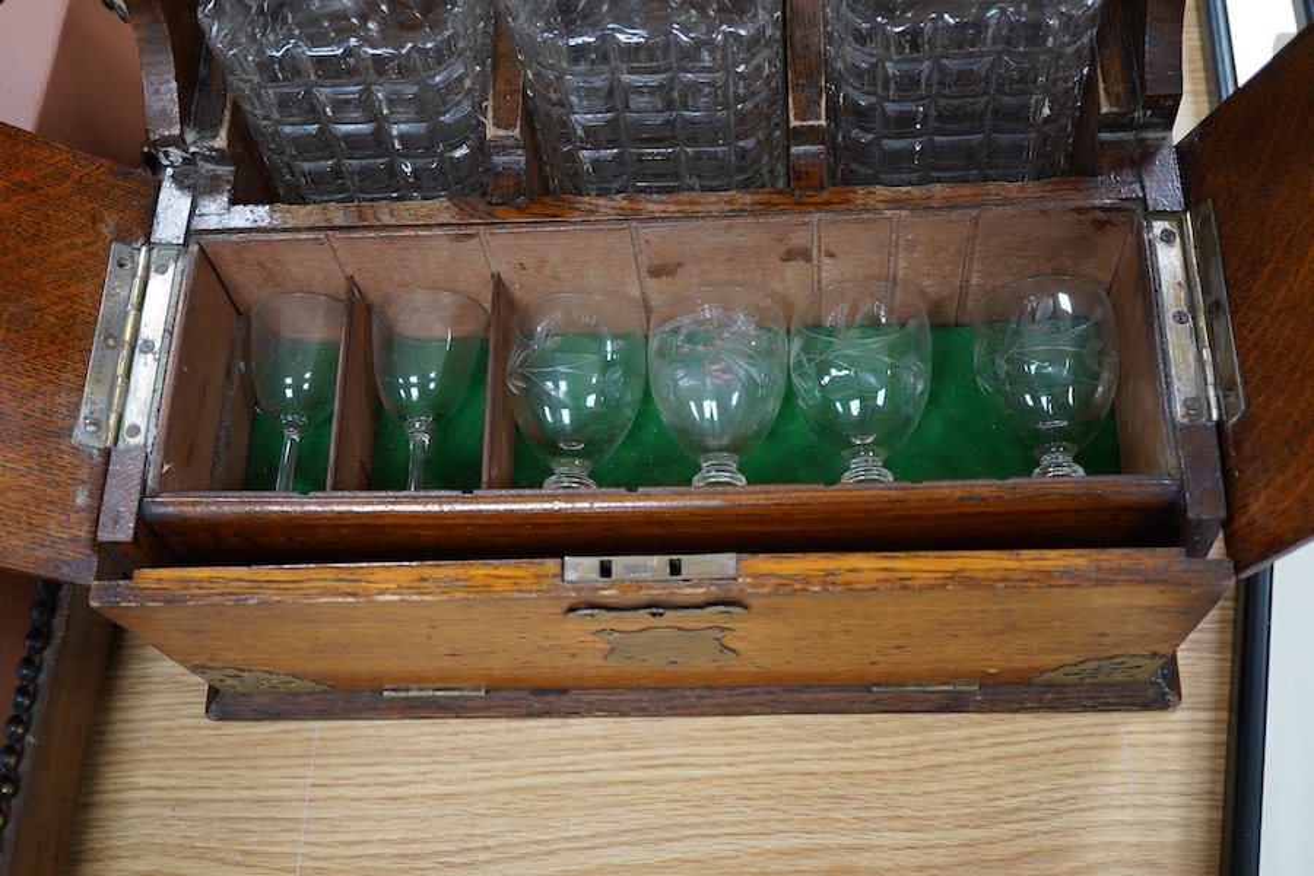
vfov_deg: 29.9
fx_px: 1642
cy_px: 438
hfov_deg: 43.6
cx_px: 657
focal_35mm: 45
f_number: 3.5
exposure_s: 1/125
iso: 1250
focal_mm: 30
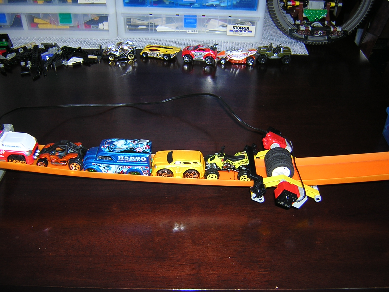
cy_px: 146
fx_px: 405
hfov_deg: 51.4
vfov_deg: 39.7
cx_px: 194
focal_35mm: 36
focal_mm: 4.7
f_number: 2.6
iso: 100
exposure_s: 1/60.1
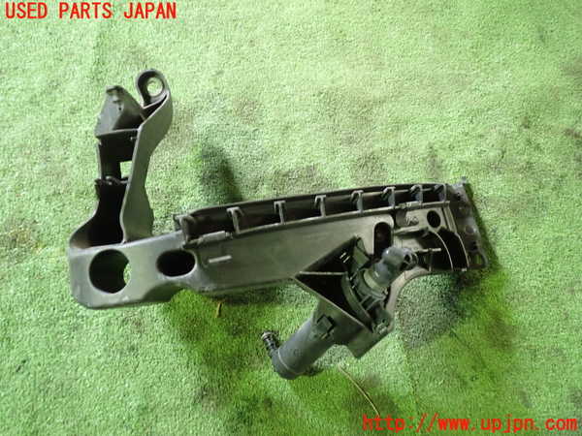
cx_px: 291
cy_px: 218
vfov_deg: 46.8
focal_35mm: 30
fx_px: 504
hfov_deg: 60.0
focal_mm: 5.4
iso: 800
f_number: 2.3
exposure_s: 1/25
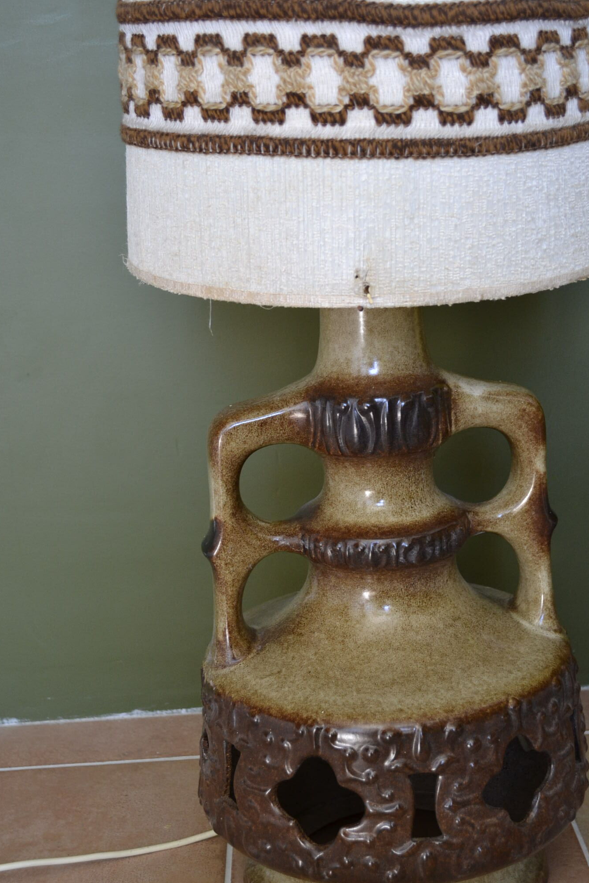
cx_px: 335
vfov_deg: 36.2
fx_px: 1349
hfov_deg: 24.6
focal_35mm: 55
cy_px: 484
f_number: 4.8
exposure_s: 1/60
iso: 800
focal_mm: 32
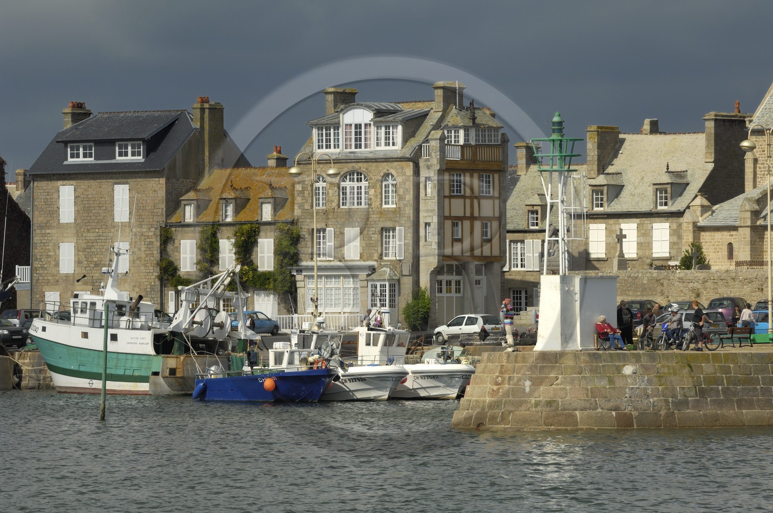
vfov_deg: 6.8
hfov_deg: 10.2
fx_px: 4342
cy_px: 256
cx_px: 386
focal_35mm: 202
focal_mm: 135
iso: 100
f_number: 8.5
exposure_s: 1/320
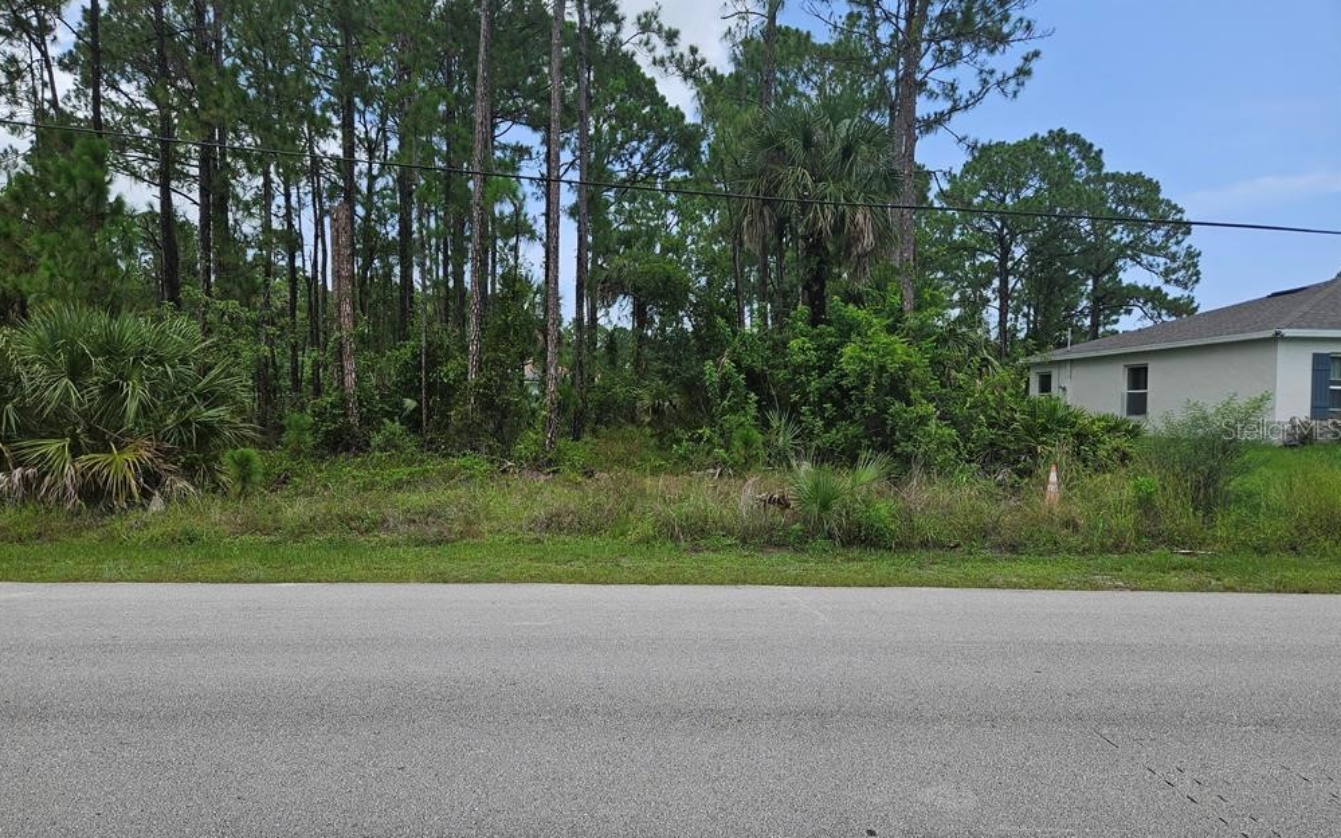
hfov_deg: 72.6
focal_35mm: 25
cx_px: 660
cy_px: 428
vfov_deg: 49.3
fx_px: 914
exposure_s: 1/1418
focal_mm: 5.4
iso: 25
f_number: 1.8
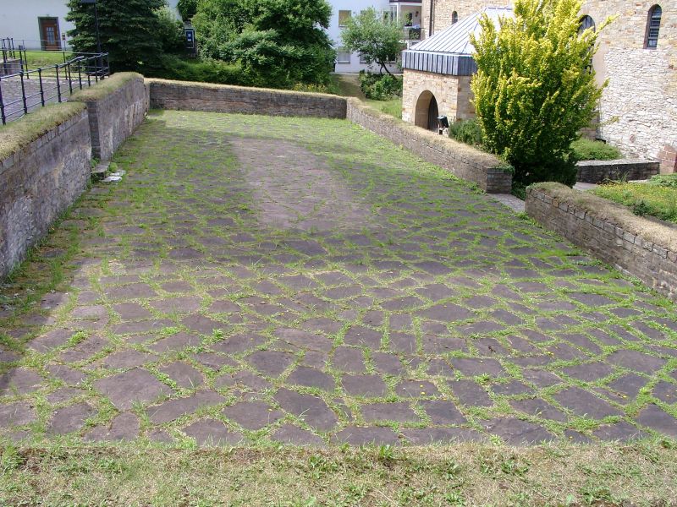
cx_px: 338
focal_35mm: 34
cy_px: 254
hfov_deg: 54.0
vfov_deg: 41.8
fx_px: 665
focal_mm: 7.13
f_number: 4
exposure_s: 1/318
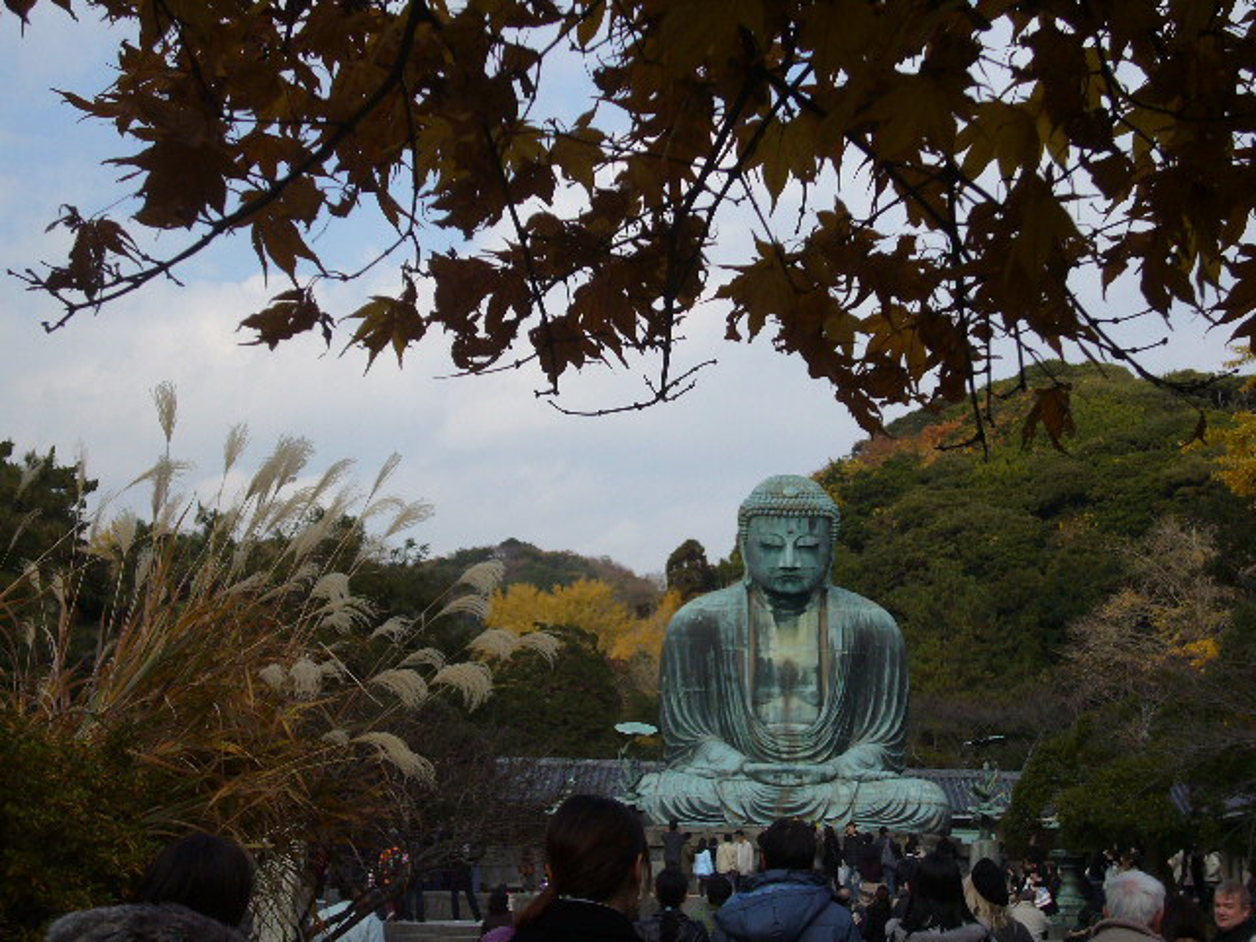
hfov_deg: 30.7
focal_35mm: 63
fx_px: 2286
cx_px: 628
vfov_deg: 23.3
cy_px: 471
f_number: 4.1
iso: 80
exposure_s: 1/500
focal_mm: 10.3
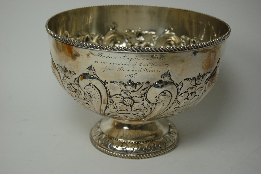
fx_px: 489
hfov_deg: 29.9
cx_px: 130
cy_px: 87
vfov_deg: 20.1
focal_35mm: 68
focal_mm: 45
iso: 250
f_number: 5.6
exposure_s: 1/125
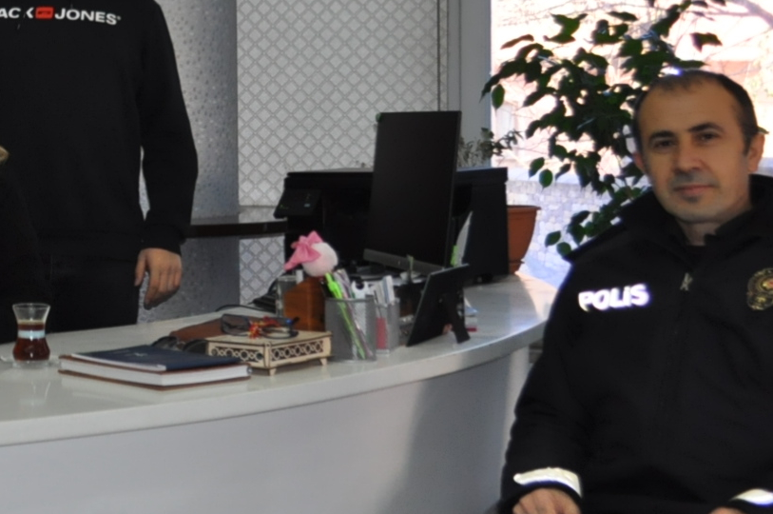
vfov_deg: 15.6
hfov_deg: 21.9
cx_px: -124
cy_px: 112
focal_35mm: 87
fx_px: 1866
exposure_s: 1/100
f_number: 3.8
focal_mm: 22
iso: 800
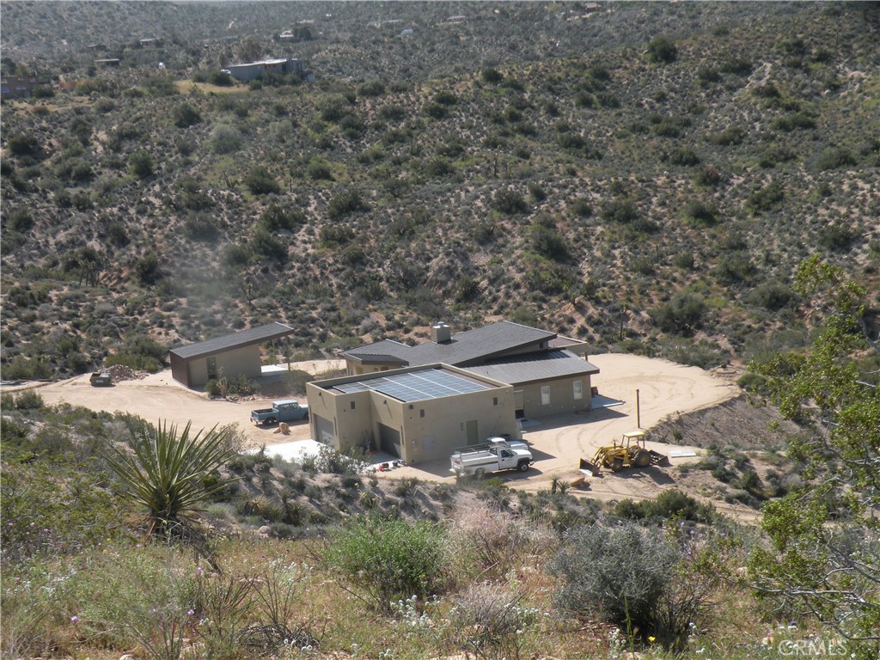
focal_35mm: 67
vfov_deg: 21.9
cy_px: 330
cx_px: 440
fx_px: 1703
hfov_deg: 29.0
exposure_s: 1/204
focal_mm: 11.9
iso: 64
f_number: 6.3
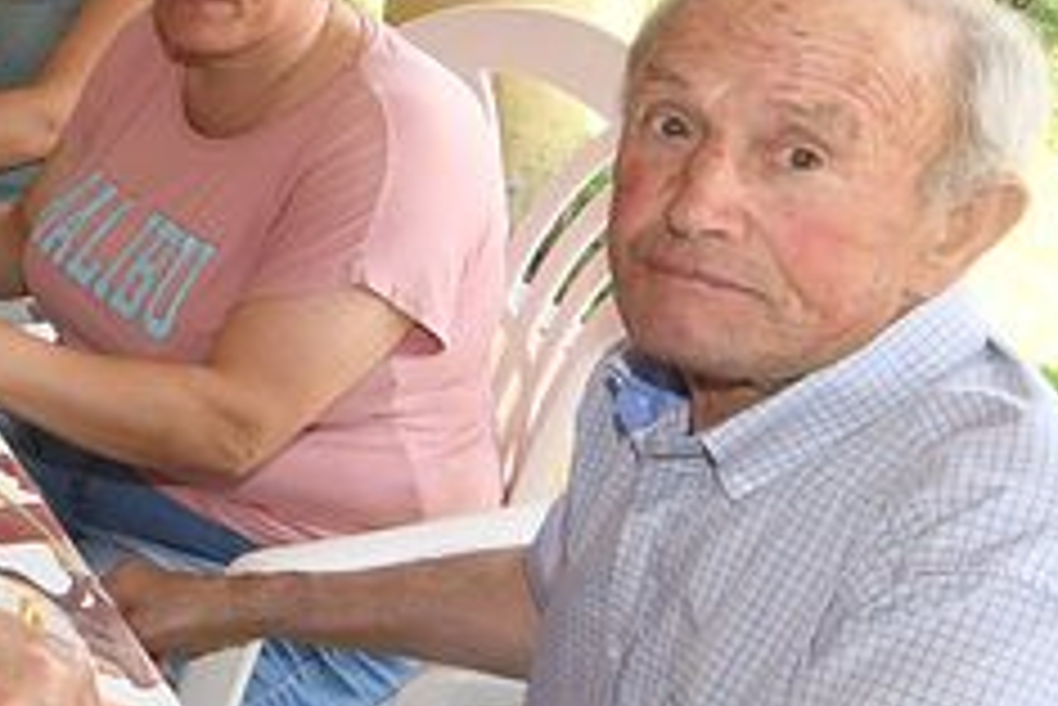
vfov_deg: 20.3
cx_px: -383
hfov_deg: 25.7
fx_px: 1911
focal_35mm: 65
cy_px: 9
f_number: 8
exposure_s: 1/60
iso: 400
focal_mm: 12
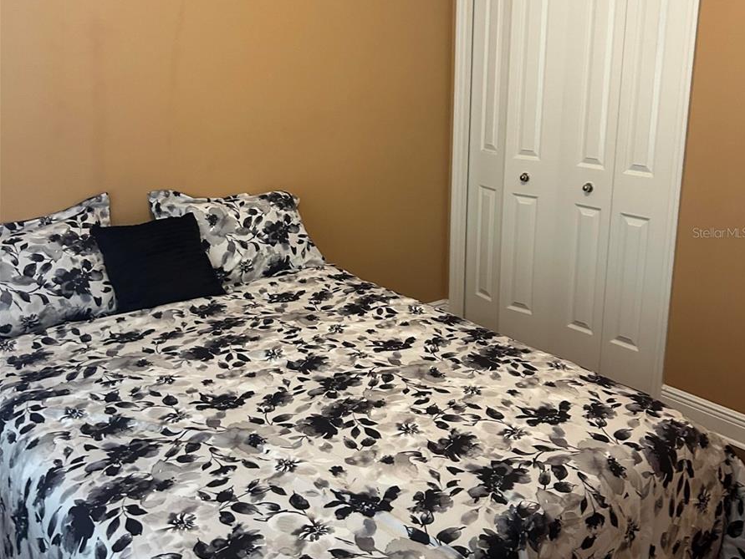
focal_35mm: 35
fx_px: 754
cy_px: 232
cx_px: 375
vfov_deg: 40.6
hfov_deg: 52.6
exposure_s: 1/60
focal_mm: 5.7
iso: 400
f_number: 1.5
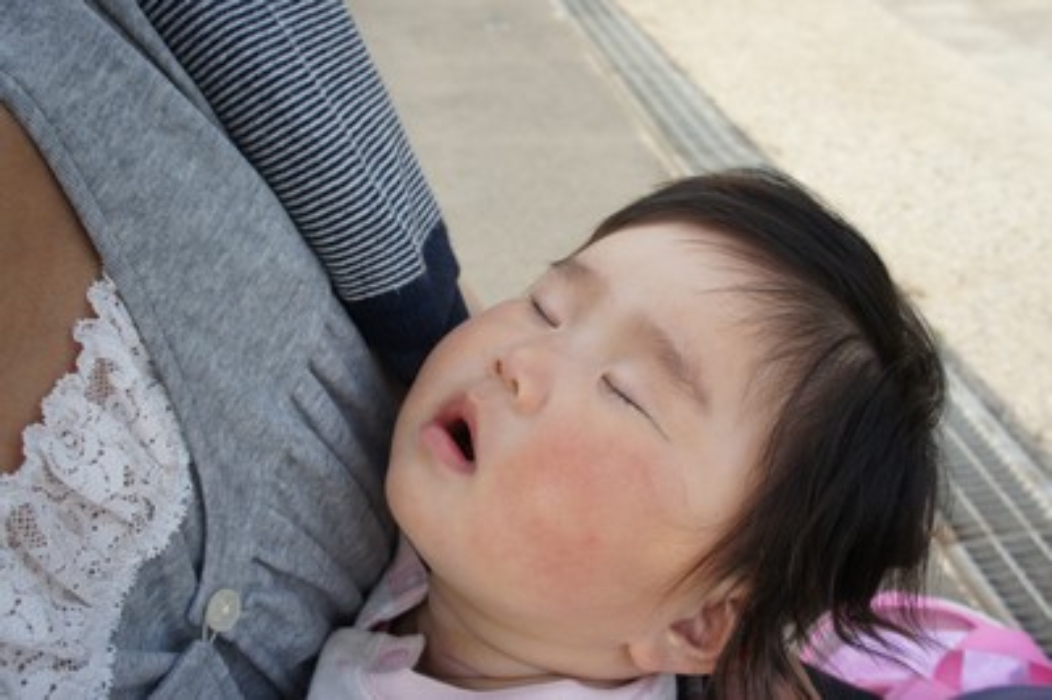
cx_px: 526
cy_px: 350
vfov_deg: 45.6
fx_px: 832
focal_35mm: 28
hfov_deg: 64.6
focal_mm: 19
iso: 200
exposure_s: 1/125
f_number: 7.1
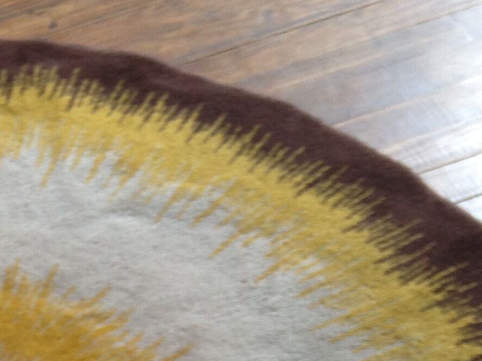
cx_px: -141
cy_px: 657
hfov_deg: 15.4
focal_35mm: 122
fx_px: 1699
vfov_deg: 11.3
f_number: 2.4
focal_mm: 4.12
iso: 50
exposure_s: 1/24
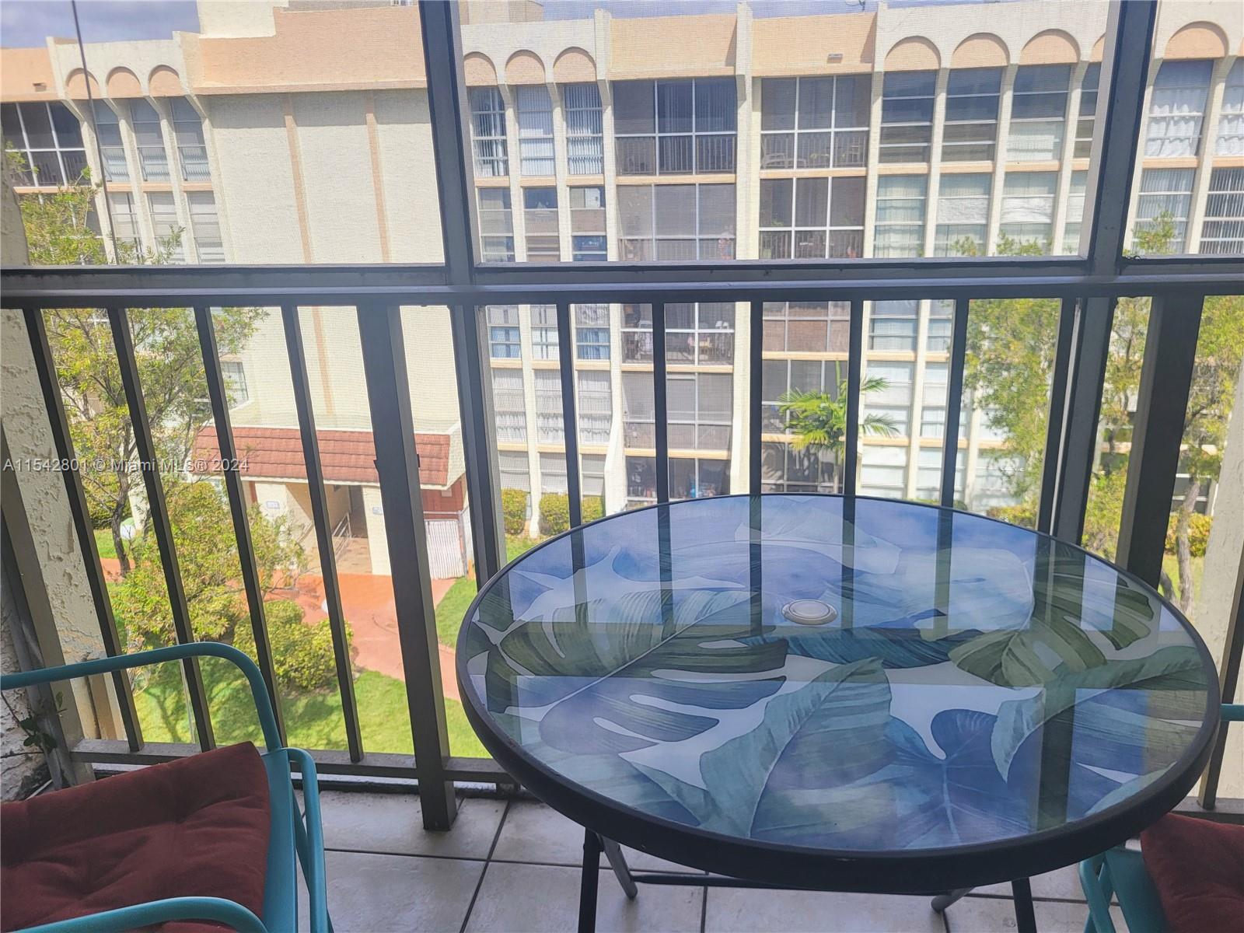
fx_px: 934
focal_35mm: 26
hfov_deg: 67.3
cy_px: 466
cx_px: 622
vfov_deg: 53.1
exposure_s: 1/1252
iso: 40
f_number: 1.8
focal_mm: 5.4
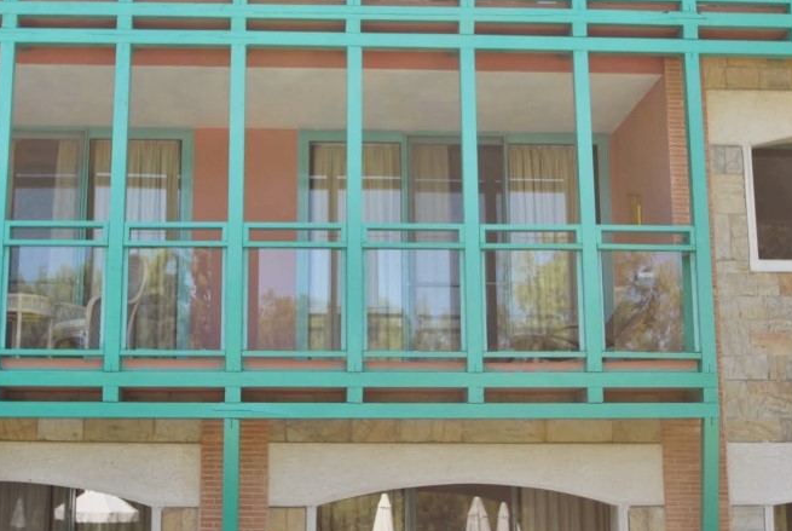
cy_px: 208
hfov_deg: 31.8
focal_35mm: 63
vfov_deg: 21.6
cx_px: 357
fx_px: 1388
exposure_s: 1/125
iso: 100
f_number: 5.6
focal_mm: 24
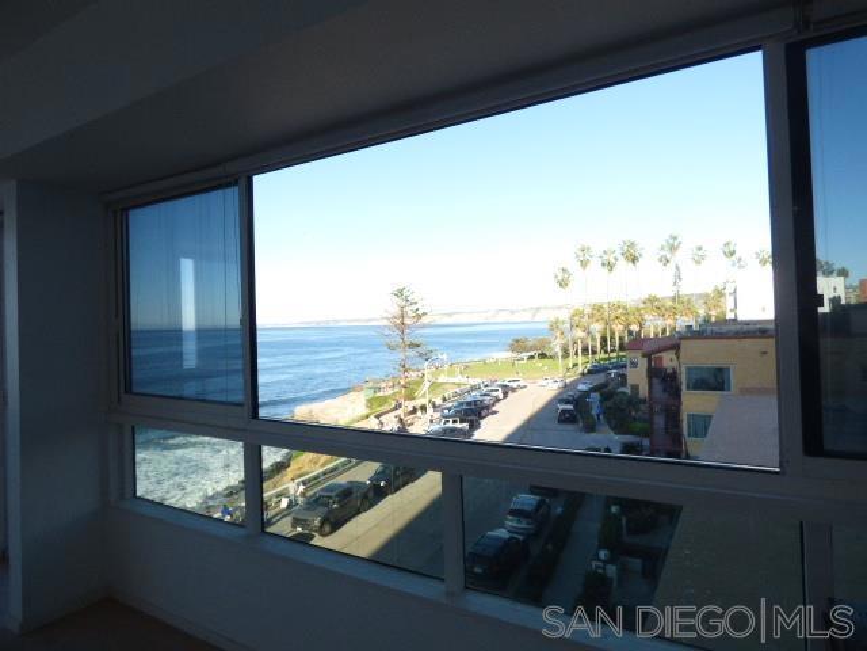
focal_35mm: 20
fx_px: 501
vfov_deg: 66.0
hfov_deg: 81.7
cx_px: 434
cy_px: 326
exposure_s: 1/1300
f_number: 2.8
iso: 200
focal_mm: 3.58
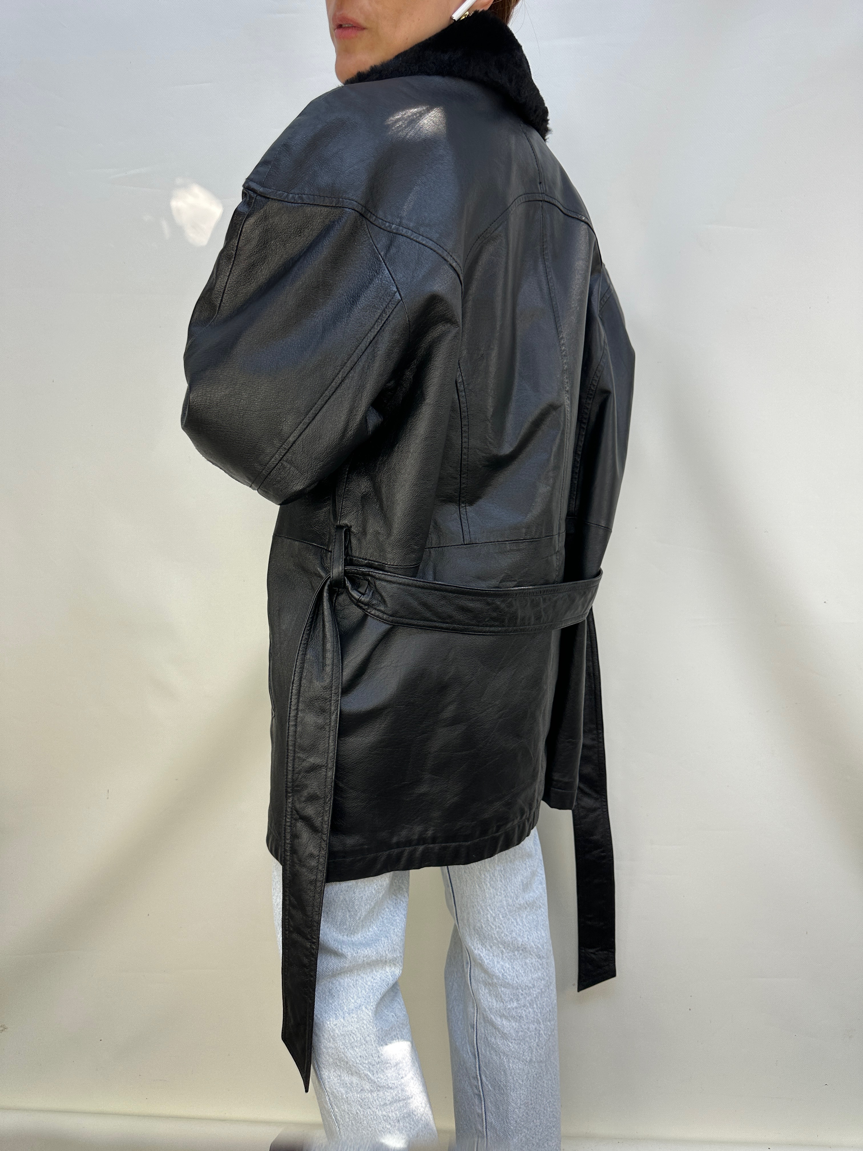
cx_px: 432
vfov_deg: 71.6
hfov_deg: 56.8
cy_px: 576
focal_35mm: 24
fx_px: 798
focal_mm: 6.86
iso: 80
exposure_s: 1/446
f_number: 1.78
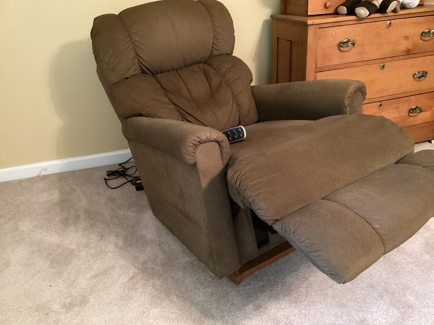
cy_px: 162
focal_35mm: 31
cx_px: 217
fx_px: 389
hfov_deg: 58.3
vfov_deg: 45.4
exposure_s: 1/20
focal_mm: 3.3
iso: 800
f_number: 2.4
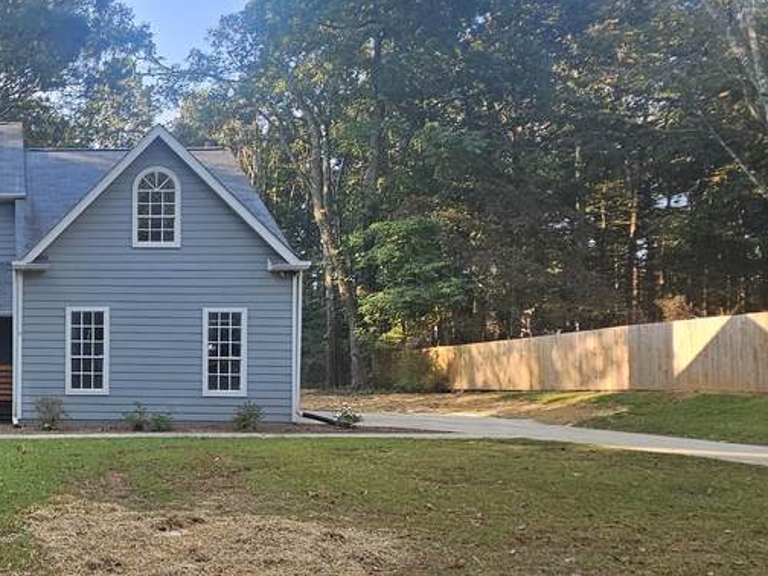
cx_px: -35
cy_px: 358
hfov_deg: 44.9
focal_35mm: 33
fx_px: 732
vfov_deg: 42.6
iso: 50
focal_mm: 2.2
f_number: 2.2
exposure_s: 1/285
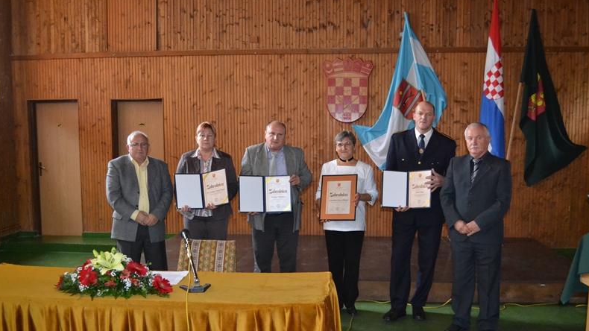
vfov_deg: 33.6
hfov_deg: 56.6
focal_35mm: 35
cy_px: 196
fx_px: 547
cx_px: 295
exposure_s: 1/60
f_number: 4
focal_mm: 22
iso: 3200
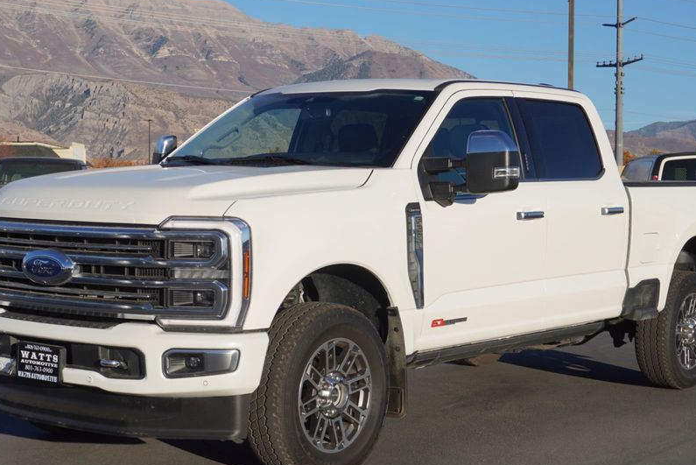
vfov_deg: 20.1
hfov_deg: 29.8
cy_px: 293
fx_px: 1308
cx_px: 344
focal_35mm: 68
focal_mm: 35
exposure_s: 1/320
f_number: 8
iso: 100
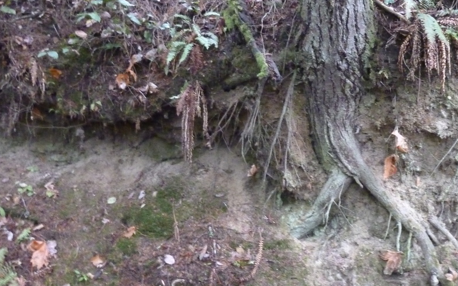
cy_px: 111
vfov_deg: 29.8
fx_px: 537
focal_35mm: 43
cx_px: 331
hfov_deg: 45.0
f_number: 3.3
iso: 800
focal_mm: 4.5
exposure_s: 1/6
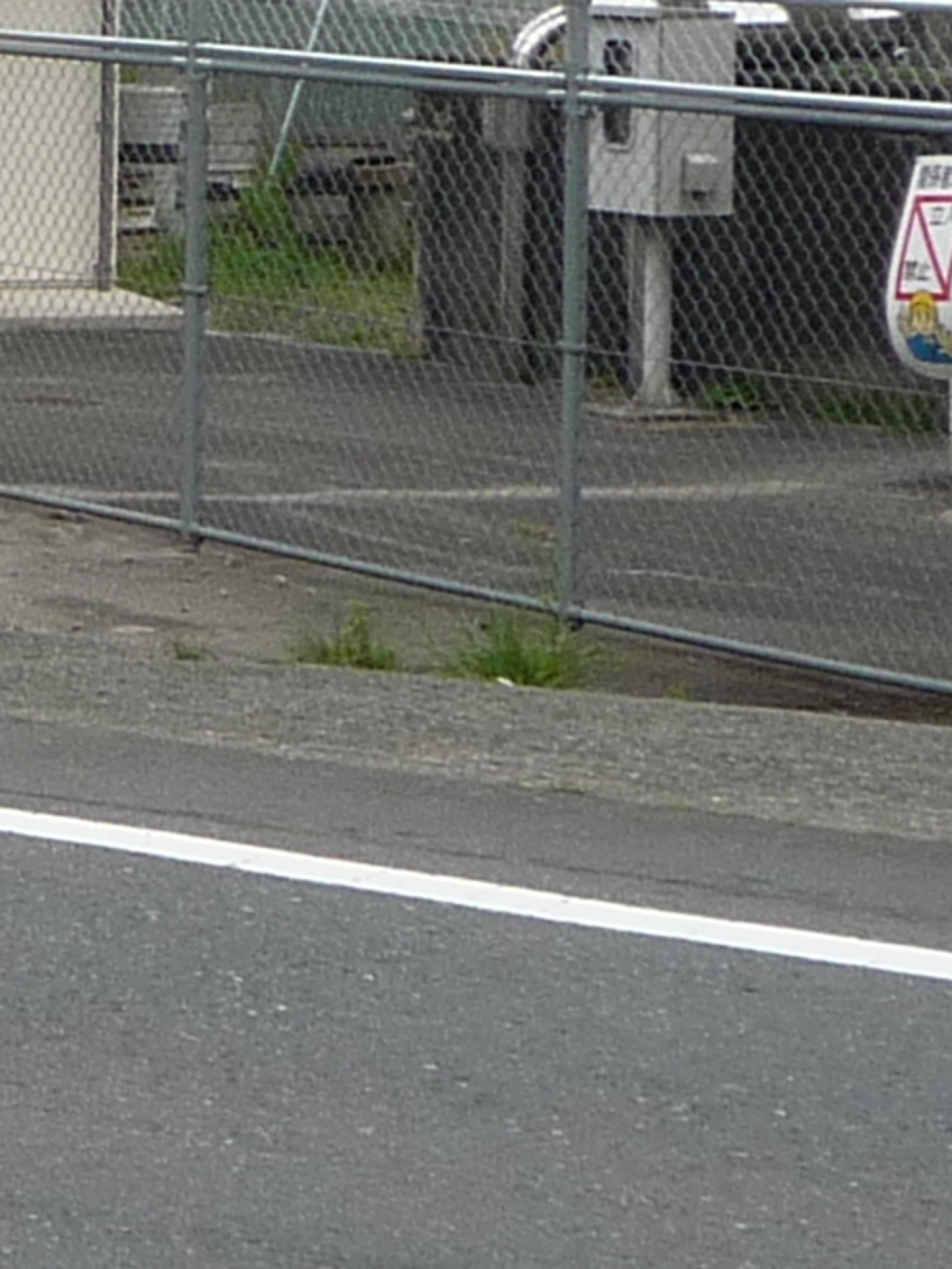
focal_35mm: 184
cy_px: 89
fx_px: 6743
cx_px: -1309
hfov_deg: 7.6
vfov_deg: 10.7
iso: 100
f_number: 4
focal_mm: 5.8
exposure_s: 1/500
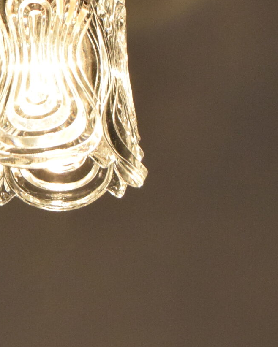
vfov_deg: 8.3
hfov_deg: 6.6
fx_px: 2372
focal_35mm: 231
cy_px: -33
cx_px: -144
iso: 1600
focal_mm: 45
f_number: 8
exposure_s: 1/250
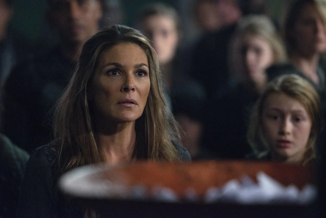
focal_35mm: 175
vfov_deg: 7.9
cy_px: 109
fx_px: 1585
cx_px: 163
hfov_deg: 11.7
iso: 6400
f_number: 2.8
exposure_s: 1/60
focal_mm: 175
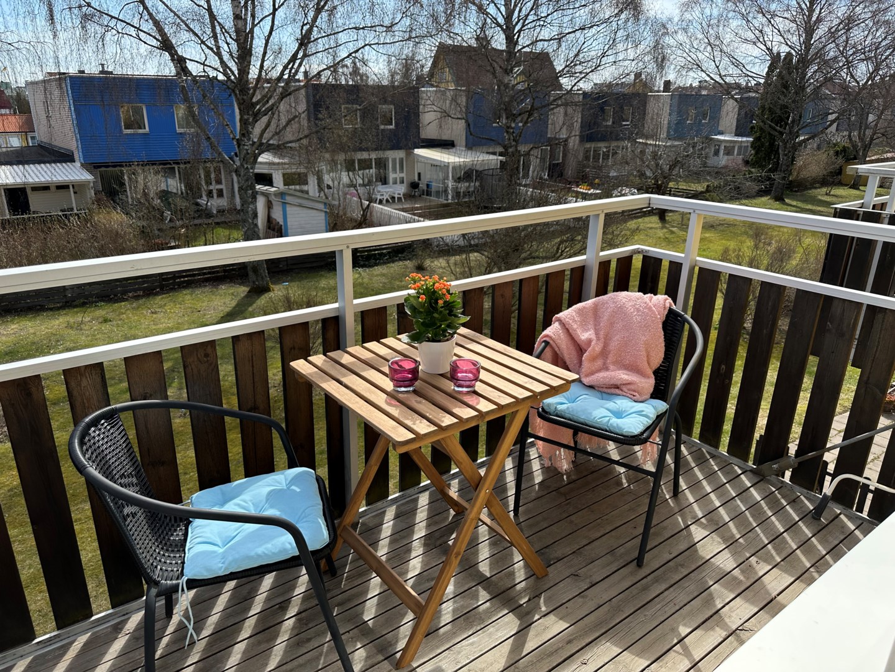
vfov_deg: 56.8
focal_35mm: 24
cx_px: 448
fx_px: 621
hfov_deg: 71.6
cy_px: 336
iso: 80
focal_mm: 6.86
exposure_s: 1/3058
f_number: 1.78
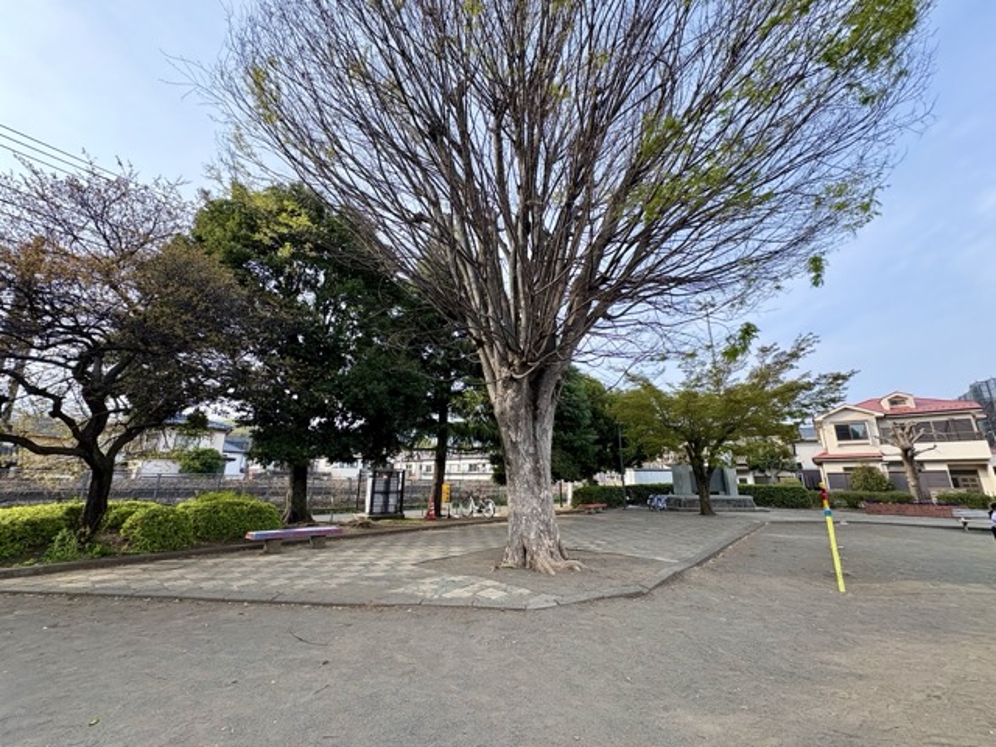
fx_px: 403
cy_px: 374
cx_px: 498
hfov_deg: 102.1
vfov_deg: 85.7
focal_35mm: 14
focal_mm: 2.22
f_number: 2.2
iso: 64
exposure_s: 1/428
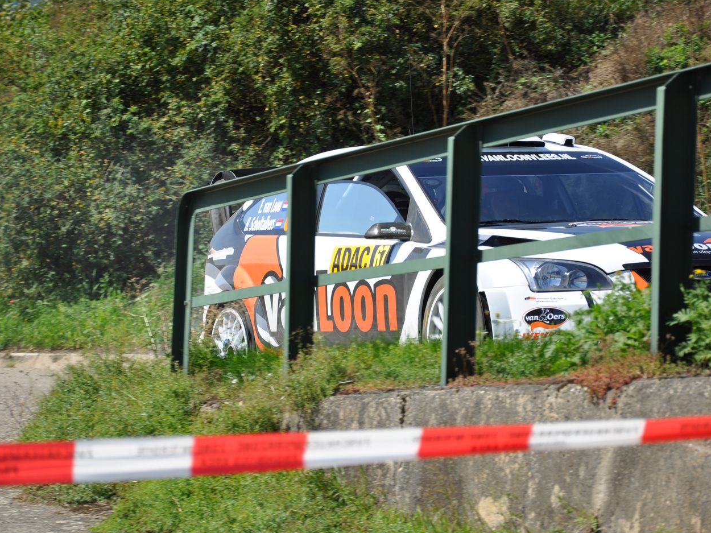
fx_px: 3976
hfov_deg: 10.2
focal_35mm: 194
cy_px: 252
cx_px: 316
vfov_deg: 7.7
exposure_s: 1/640
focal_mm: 105
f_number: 6.3
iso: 200
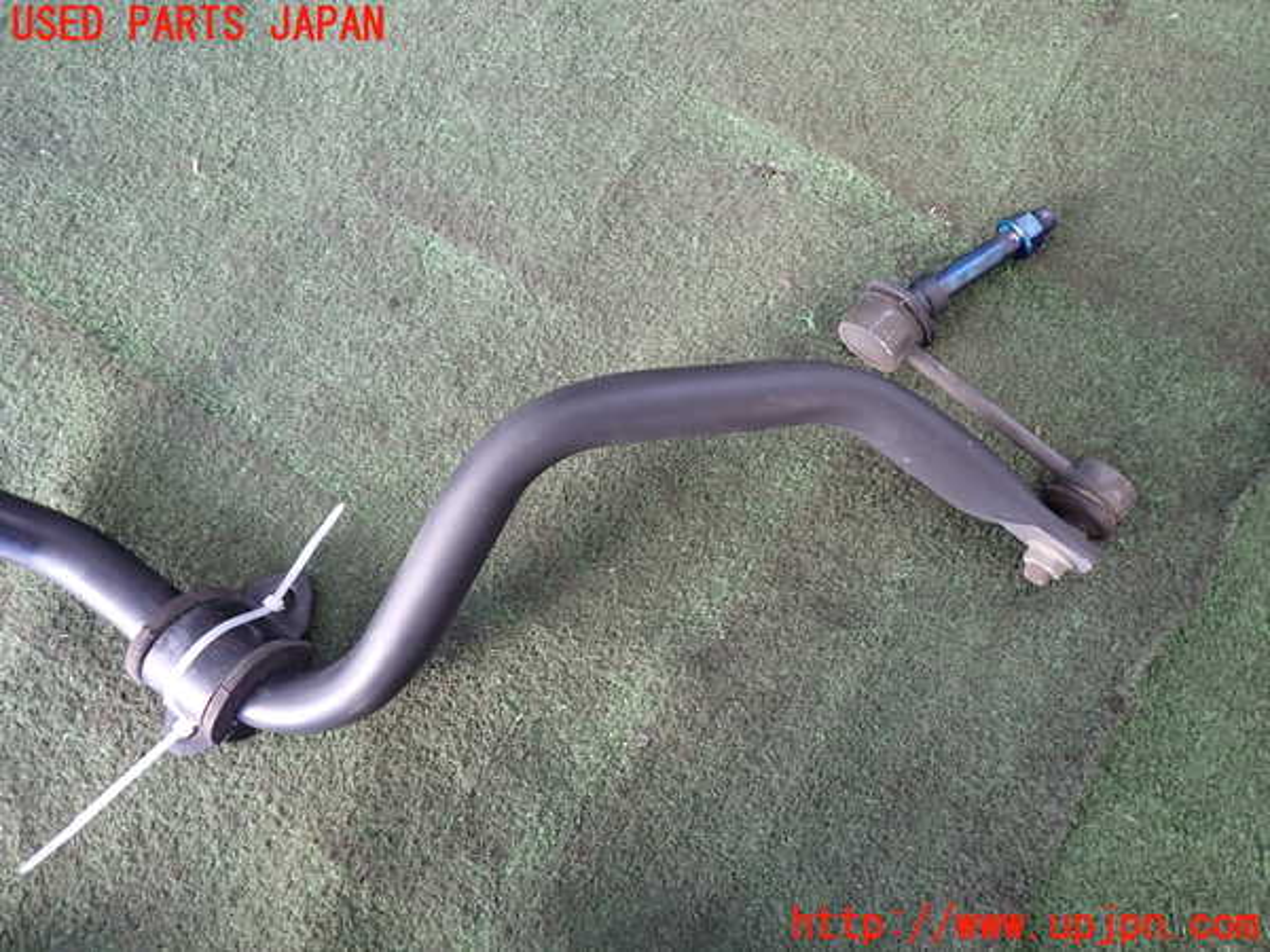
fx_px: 917
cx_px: 635
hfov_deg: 69.4
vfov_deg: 54.9
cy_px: 476
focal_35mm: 25
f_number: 2
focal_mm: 4.5
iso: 200
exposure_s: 1/30
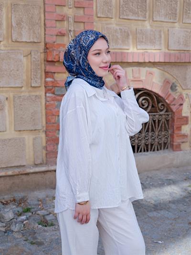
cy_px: 128
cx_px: 96
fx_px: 404
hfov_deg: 26.6
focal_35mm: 55
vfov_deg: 34.9
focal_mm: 70
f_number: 6.4
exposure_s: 1/450
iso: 320
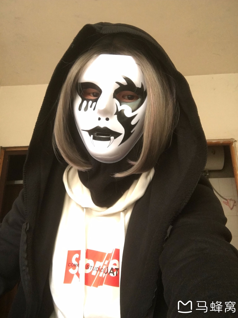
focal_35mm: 31
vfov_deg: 58.4
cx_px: 119
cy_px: 159
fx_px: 284
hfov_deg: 45.4
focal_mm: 2.65
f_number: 2.2
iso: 100
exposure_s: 1/17
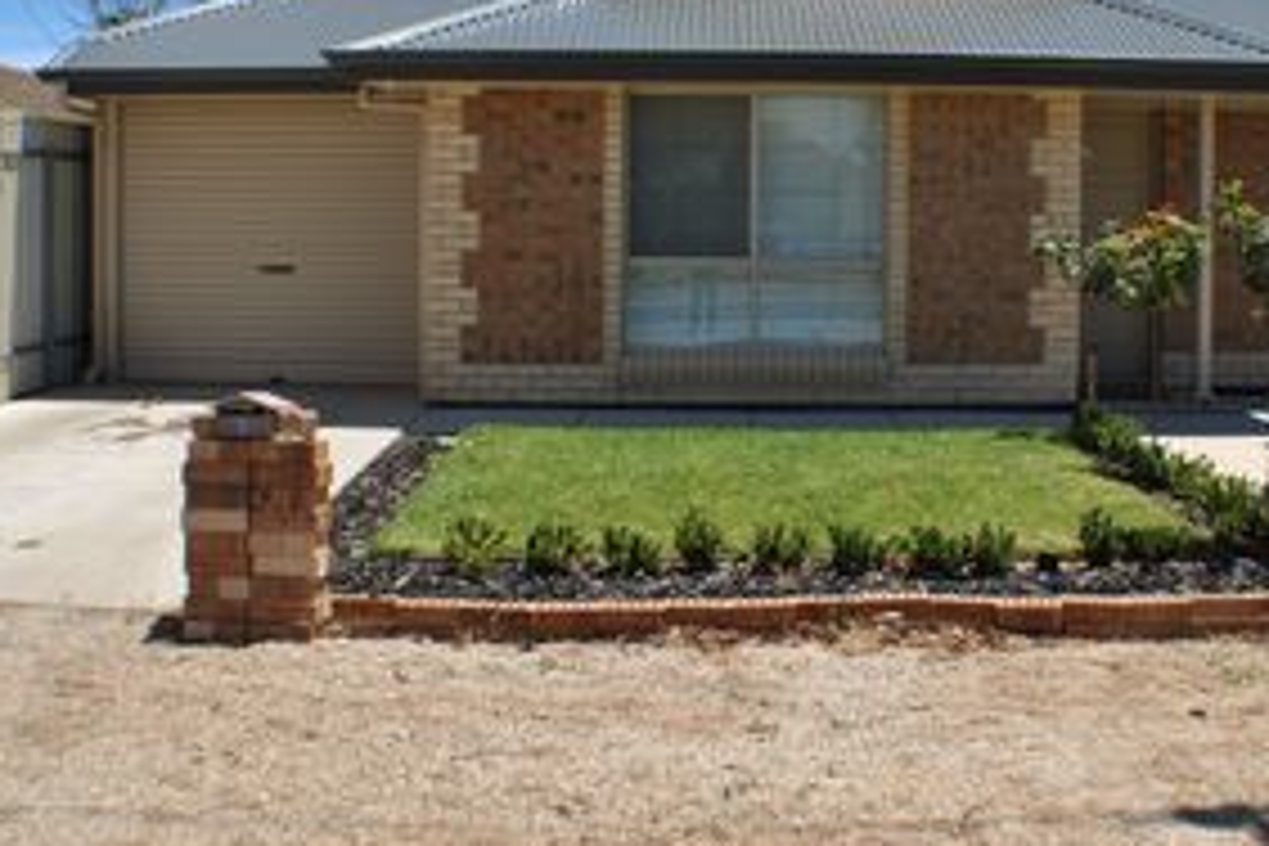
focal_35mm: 55
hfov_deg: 36.1
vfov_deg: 24.4
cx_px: 788
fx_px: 1939
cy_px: 223
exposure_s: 1/250
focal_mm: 22
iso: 100
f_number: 8
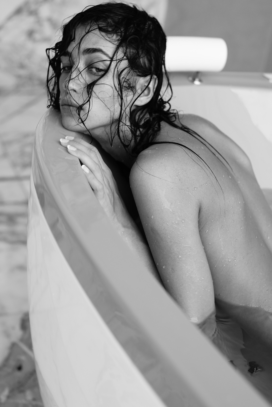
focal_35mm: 50
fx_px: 566
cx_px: 136
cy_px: 204
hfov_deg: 27.0
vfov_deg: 39.6
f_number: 3.2
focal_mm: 50
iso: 1600
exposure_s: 1/160
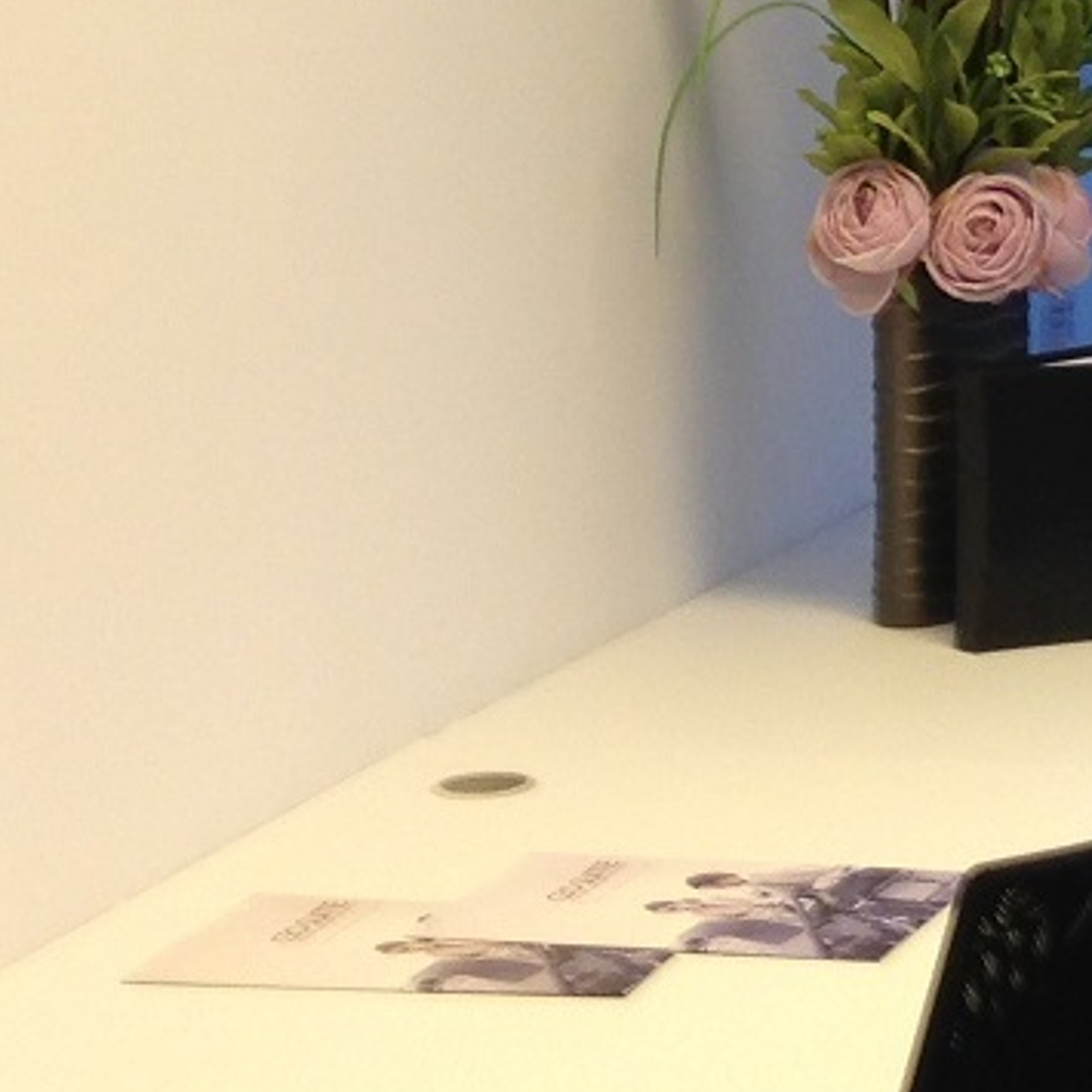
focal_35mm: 134
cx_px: 2009
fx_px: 4783
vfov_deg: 12.8
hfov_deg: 11.9
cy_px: -31
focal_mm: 4.12
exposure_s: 1/20
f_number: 2.4
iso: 64
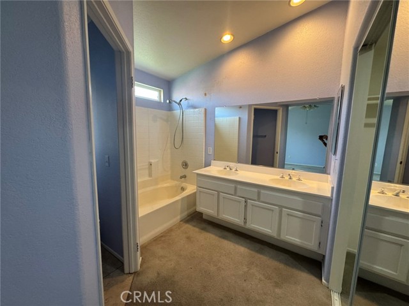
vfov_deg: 85.7
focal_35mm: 14
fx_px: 165
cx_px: 204
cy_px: 153
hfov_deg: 102.1
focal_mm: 2.22
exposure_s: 1/120
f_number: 2.2
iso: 250
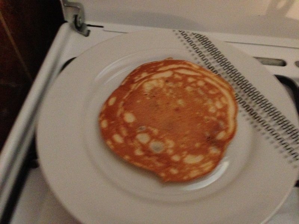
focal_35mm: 33
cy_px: 112
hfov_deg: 55.4
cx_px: 150
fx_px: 285
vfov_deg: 42.9
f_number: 2.4
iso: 800
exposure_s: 1/15
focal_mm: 4.13
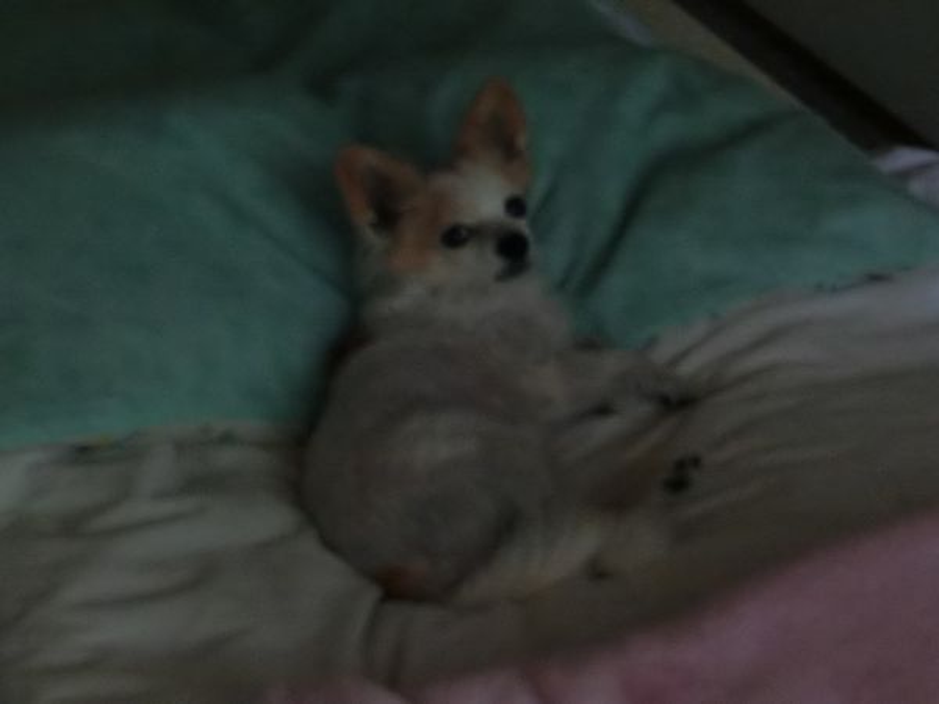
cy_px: 352
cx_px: 470
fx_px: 3364
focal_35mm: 124
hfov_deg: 15.9
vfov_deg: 12.0
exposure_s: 1/15
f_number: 5.7
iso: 3200
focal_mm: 22.1
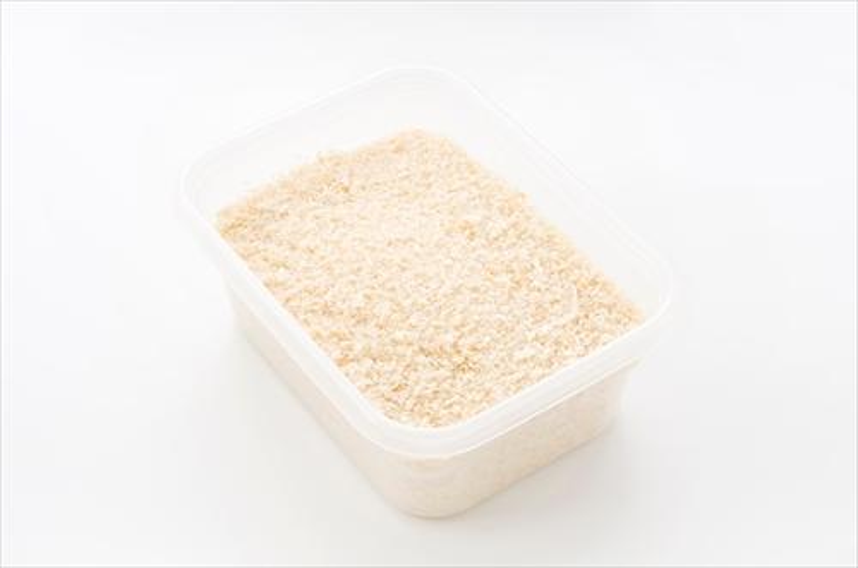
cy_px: 284
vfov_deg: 18.8
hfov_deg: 28.1
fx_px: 1712
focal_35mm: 72
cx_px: 429
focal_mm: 48
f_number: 11
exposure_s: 1/60
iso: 100
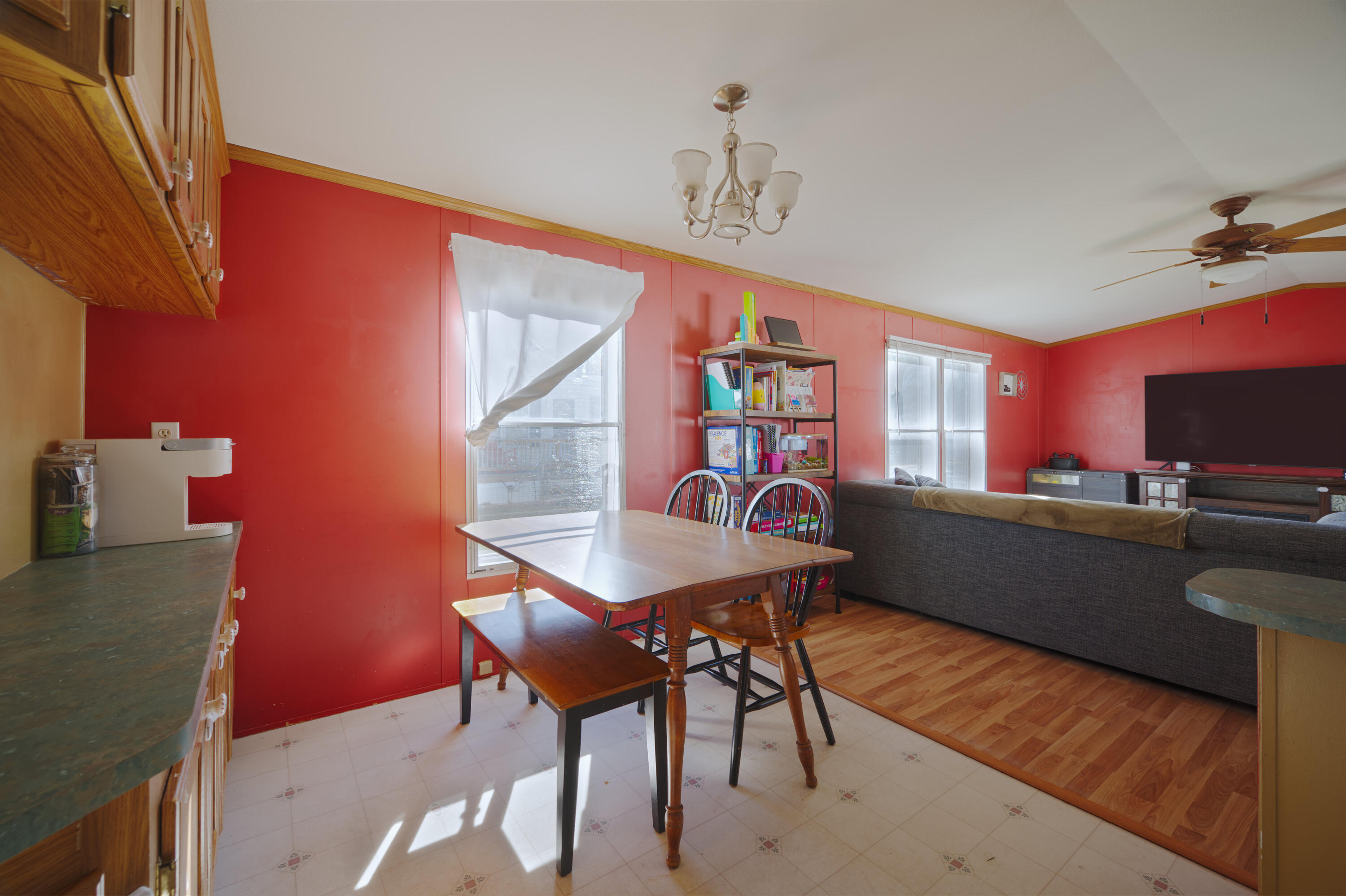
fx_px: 561
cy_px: 448
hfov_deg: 100.4
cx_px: 673
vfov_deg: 77.3
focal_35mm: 15
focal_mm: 15
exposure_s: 1/15
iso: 250
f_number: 7.1
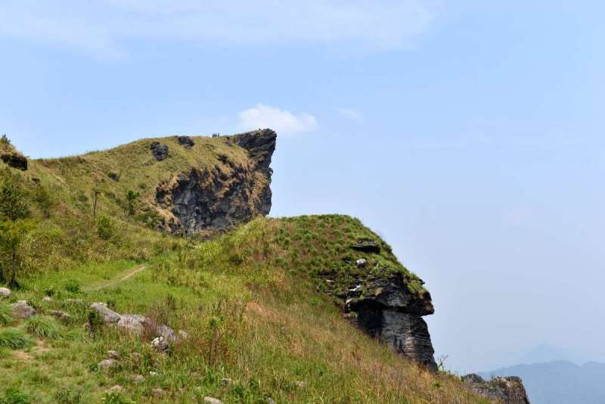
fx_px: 672
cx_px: 302
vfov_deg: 33.4
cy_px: 202
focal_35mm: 40
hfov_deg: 48.4
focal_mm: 40
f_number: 6.3
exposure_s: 1/250
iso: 100
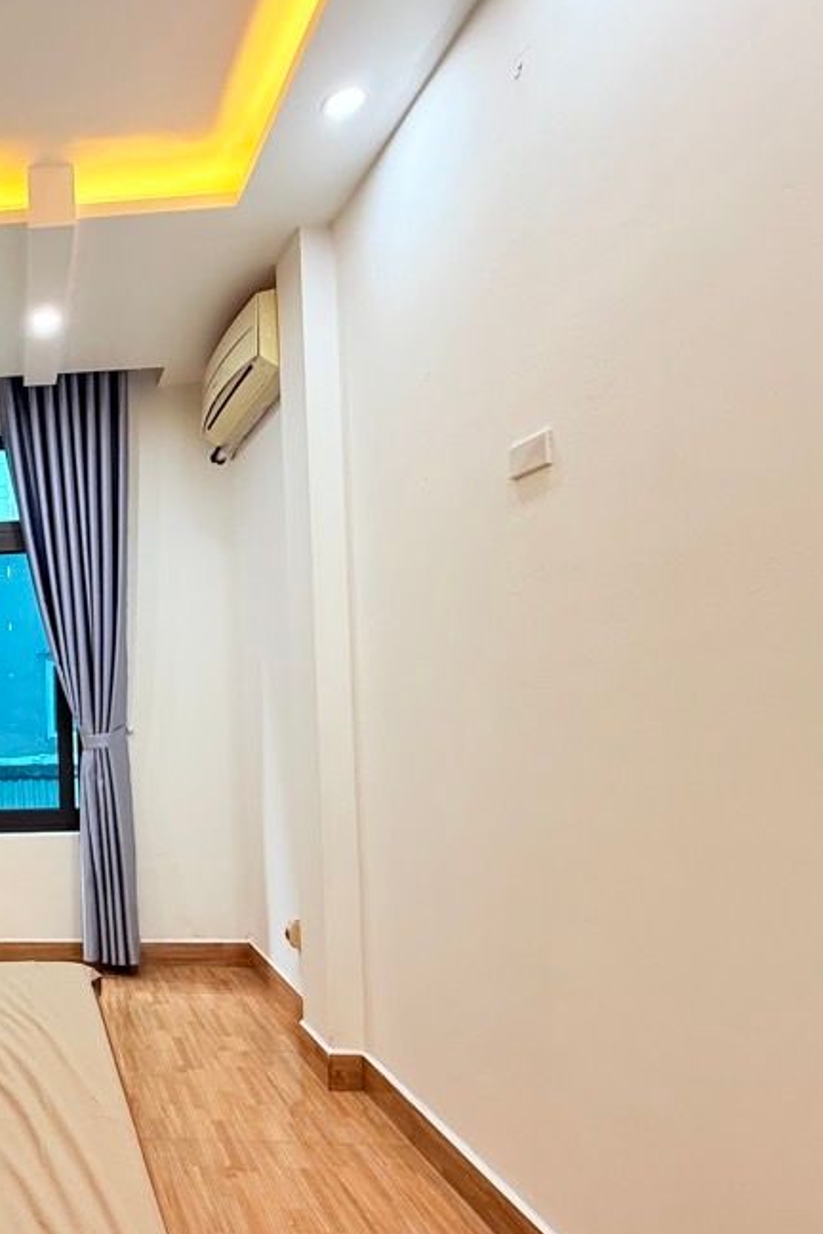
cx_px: -42
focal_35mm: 23
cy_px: 691
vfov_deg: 75.8
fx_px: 789
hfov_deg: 44.6
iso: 200
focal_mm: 2.22
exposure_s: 1/100
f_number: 2.2
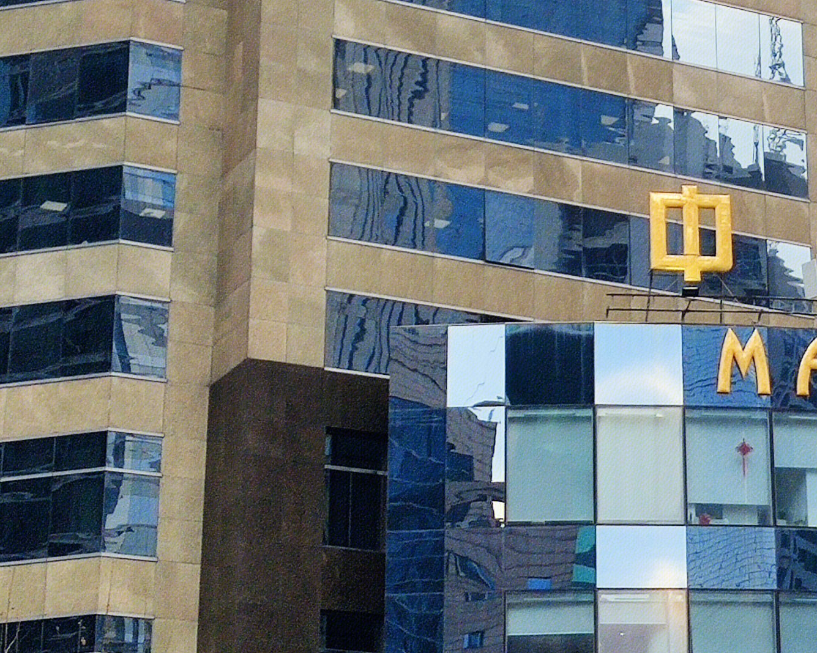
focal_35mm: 117
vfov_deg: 13.1
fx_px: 2829
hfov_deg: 16.1
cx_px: 813
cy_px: 135
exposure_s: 1/1593
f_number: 1.75
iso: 112
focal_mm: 4.75
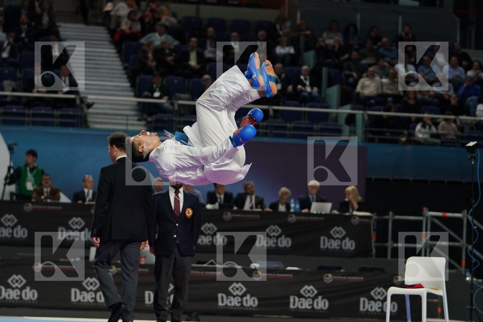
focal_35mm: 138
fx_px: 1851
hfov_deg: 14.9
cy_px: 161
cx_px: 242
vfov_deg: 9.9
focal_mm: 92
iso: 1250
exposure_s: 1/1000
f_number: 2.8
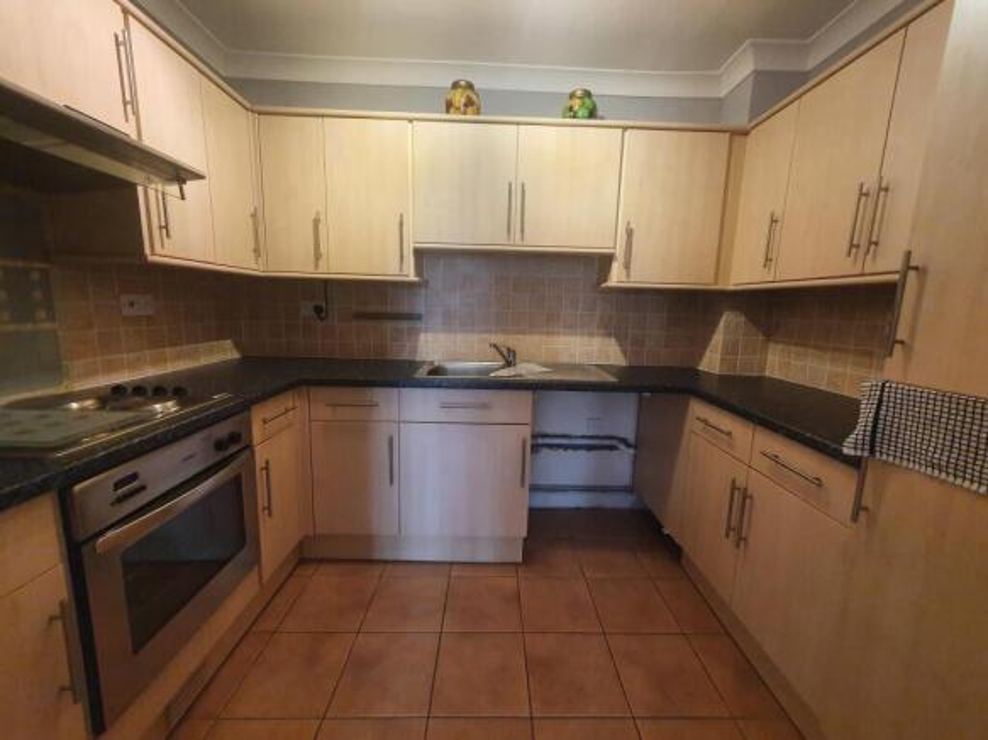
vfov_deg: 89.9
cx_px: 494
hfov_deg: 106.2
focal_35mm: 13
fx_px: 371
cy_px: 370
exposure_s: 1/50
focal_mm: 1.8
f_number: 2.2
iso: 400
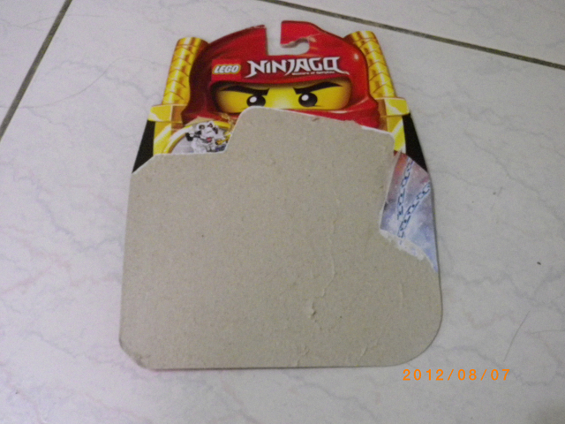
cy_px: 212
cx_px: 282
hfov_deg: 45.8
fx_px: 669
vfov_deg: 35.1
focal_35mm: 41
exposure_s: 1/25
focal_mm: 7.3
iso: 800
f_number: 3.9
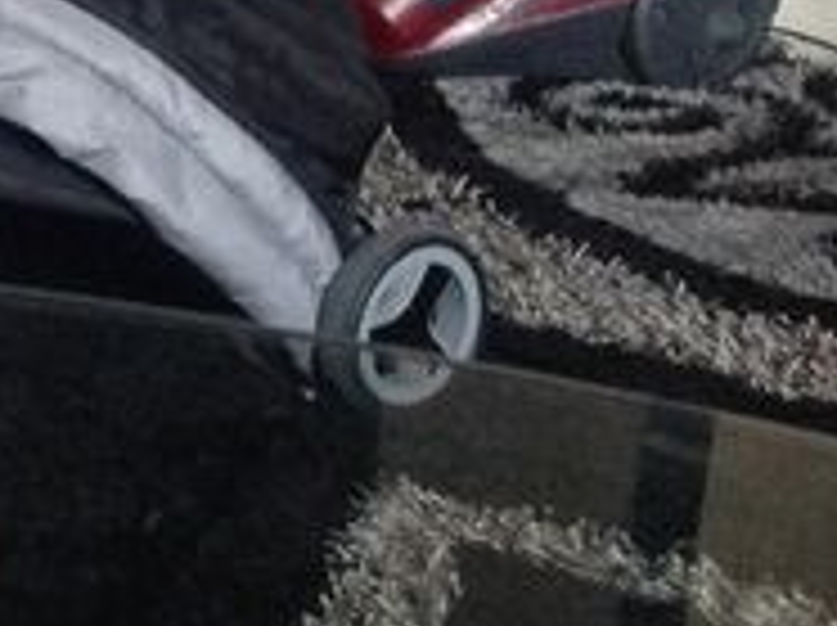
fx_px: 2729
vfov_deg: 13.1
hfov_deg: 15.9
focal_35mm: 113
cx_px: -432
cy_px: 230
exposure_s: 1/15
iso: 500
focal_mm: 4.28
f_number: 2.4
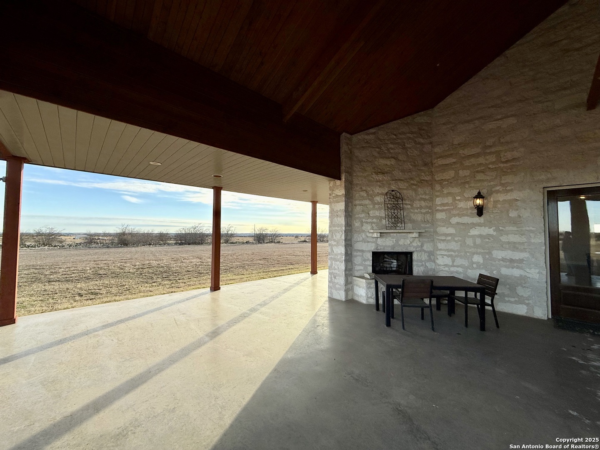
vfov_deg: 85.7
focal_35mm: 14
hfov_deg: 102.1
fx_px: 243
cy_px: 225
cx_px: 300
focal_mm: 2.22
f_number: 2.2
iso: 64
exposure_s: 1/1534
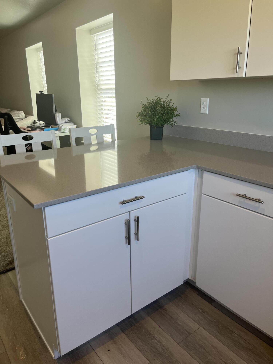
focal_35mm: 26
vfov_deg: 67.3
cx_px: 136
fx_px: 273
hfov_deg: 53.1
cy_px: 182
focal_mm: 5.1
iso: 64
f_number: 1.6
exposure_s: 1/142
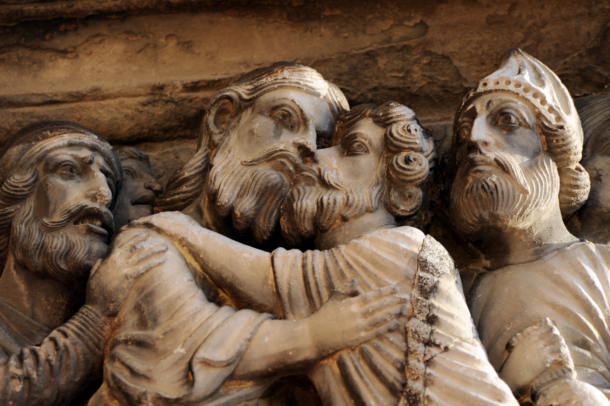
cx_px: 305
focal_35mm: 400
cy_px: 203
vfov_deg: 3.4
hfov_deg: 5.2
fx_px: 6773
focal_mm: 400
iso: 200
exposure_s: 1/200
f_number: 7.1
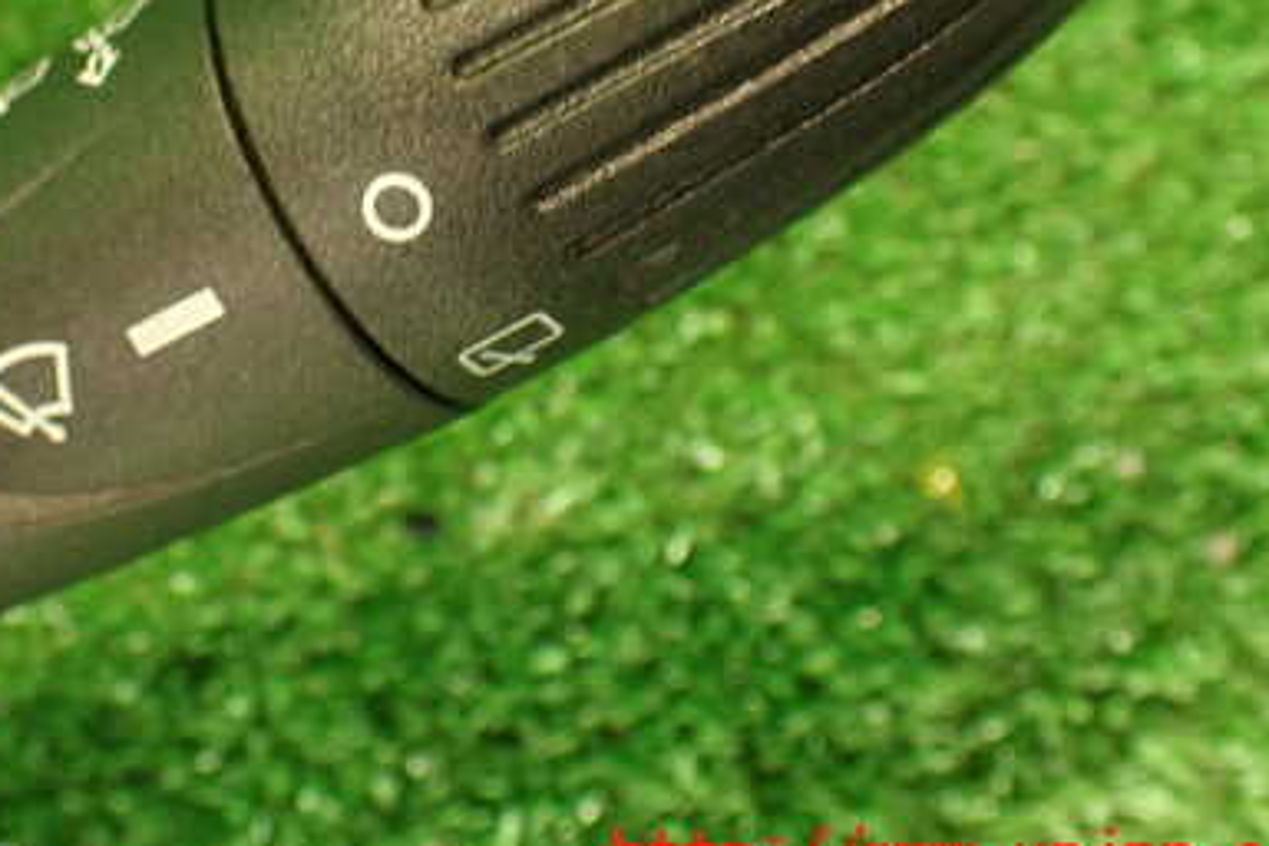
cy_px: 159
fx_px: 1833
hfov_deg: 37.5
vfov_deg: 25.5
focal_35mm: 52
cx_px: 367
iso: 400
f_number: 2.4
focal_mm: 5.79
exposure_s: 1/30
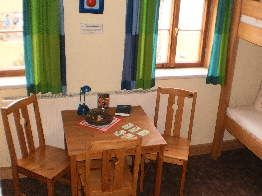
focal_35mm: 43
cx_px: 156
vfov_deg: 33.6
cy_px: 94
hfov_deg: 43.7
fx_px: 325
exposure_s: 1/30
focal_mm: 6.3
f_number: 3.1
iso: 125
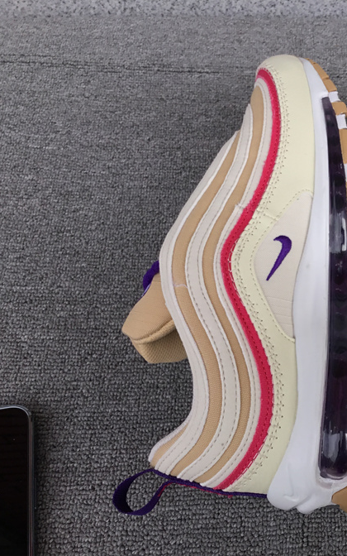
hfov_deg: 27.5
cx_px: 349
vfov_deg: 45.3
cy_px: 278
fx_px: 666
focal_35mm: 44
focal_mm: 3.3
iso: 25
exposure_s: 1/590
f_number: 2.4
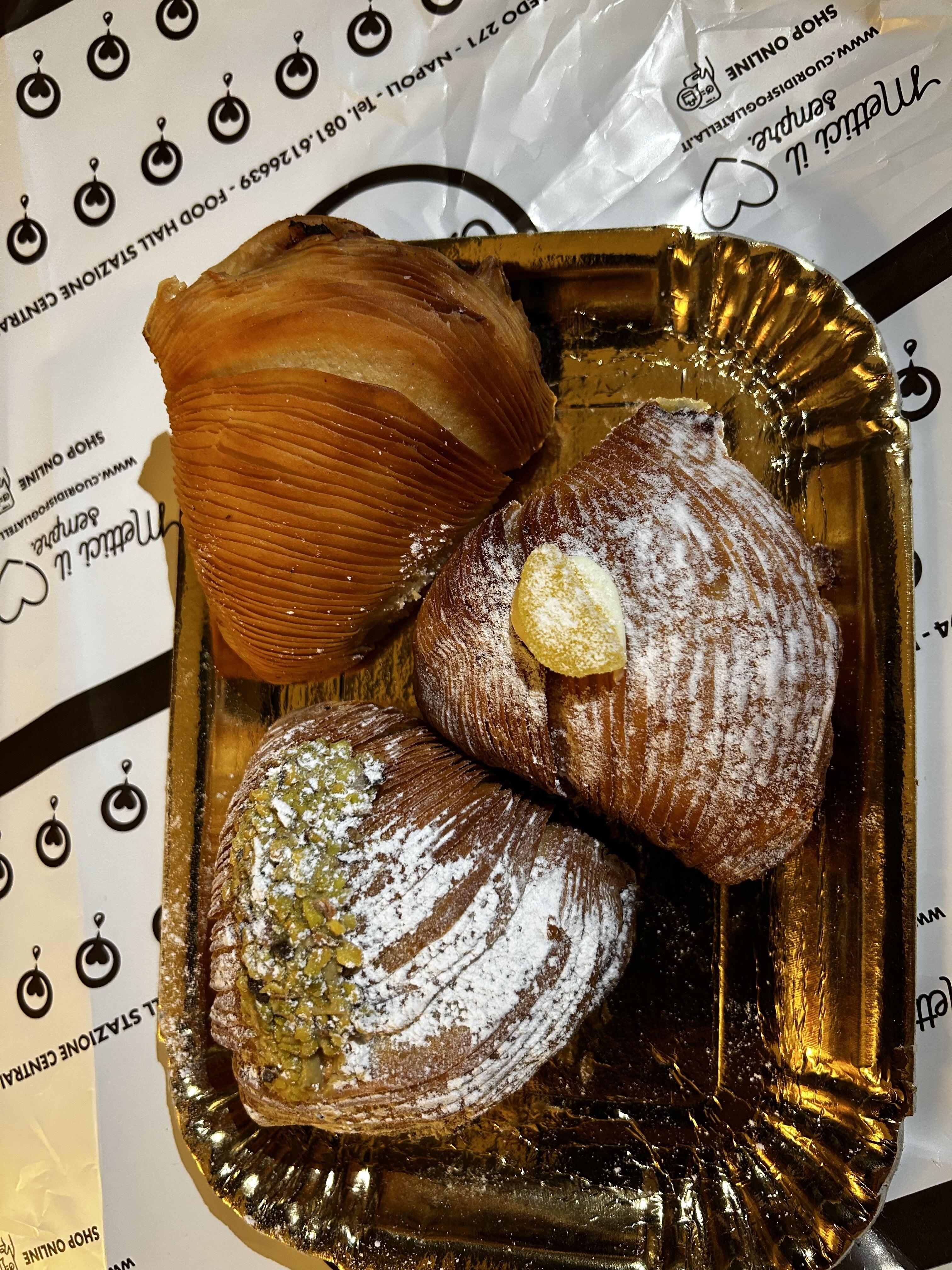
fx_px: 953
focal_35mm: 26
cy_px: 635
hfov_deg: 53.1
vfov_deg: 67.3
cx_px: 476
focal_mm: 5.7
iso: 125
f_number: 1.5
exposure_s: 1/50
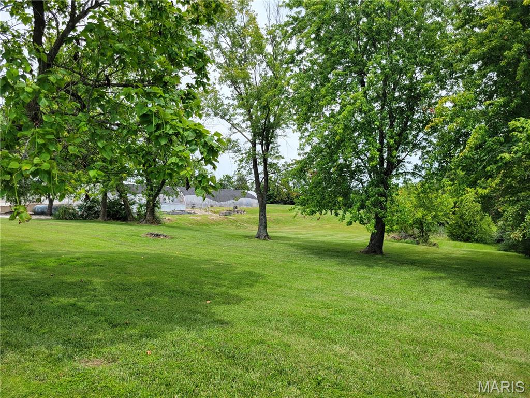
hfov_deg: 67.3
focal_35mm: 26
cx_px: 265
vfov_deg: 53.1
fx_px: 398
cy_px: 199
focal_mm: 5.4
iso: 40
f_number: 1.8
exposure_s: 1/1445
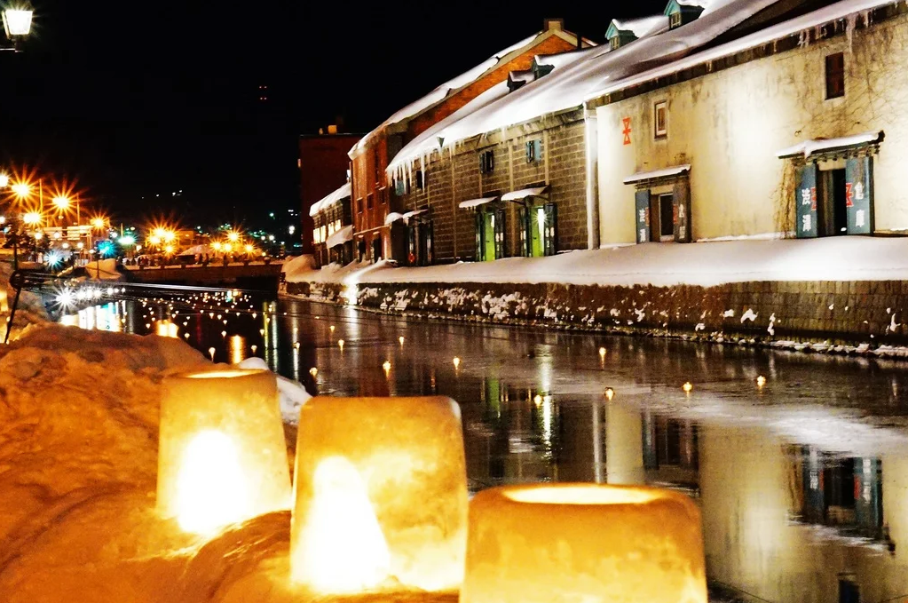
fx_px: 1551
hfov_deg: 32.6
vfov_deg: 22.0
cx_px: 463
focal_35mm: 62
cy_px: 318
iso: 6400
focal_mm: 35
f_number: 9
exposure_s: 1/4
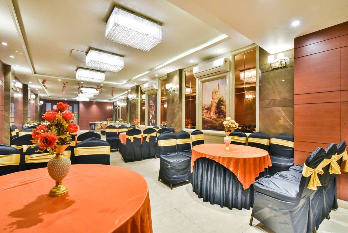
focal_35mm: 16
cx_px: 174
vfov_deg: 73.8
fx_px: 155
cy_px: 116
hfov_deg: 96.7
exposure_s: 1/50
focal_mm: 16
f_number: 9
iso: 5000
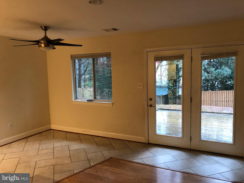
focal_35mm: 28
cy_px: 92
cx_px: 122
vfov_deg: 49.7
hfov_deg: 63.4
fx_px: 197
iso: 80
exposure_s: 1/15
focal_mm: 4
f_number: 1.8
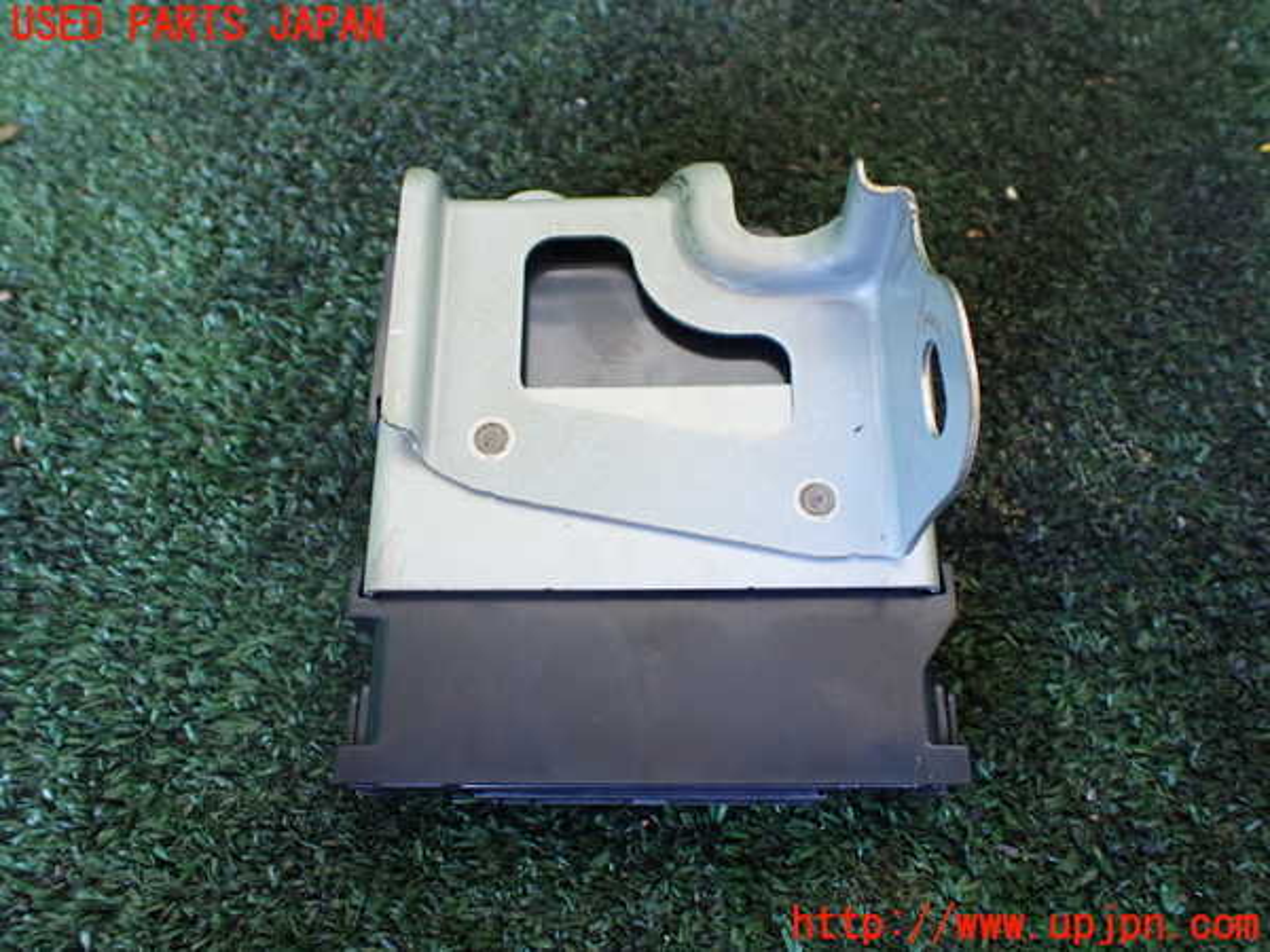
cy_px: 476
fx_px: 1101
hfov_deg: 60.0
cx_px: 635
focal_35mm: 30
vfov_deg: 46.8
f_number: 2.3
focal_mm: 5.4
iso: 800
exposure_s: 1/50
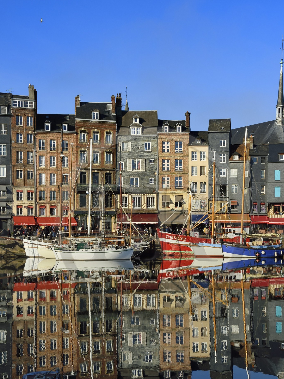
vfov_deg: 33.1
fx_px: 634
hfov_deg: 25.2
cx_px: 150
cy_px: 224
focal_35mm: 58
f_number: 13
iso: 200
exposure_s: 1/250
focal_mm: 46
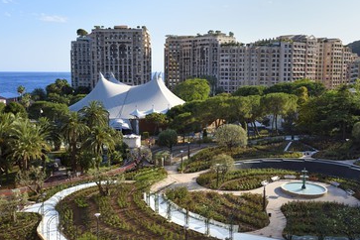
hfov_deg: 51.9
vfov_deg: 35.9
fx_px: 370
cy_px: 119
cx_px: 180
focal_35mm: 37
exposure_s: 1/160
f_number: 11
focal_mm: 32
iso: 200
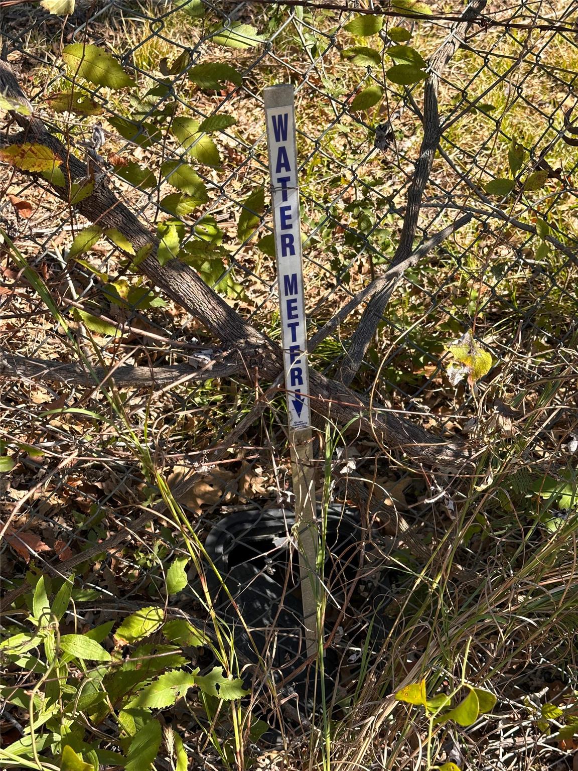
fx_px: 1069
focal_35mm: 48
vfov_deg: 39.7
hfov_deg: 30.3
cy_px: 386
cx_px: 289
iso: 64
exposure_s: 1/1000
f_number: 1.8
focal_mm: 6.86
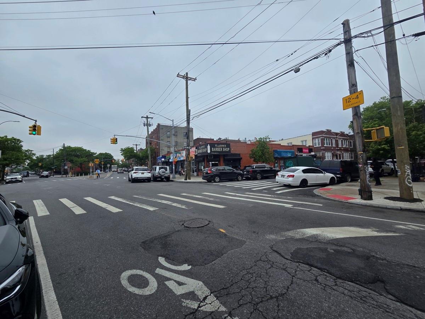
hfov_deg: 106.2
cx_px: 212
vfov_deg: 89.9
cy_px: 160
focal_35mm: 13
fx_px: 160
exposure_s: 1/2969
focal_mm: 2.2
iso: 50
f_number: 2.2
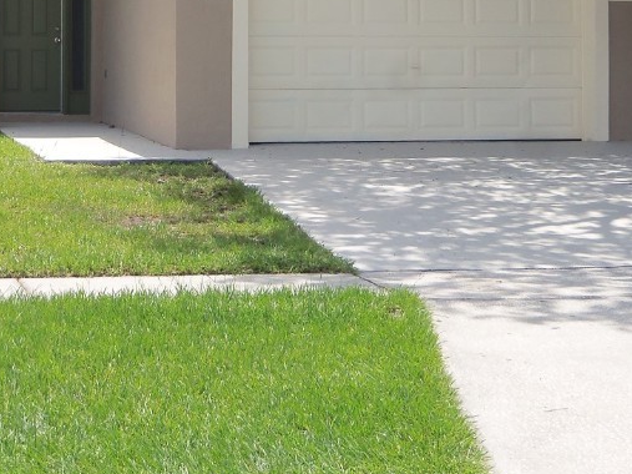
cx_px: 148
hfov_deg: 19.7
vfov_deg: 14.8
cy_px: 51
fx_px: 1807
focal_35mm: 99
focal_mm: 8.7
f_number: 4.6
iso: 64
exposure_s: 1/400
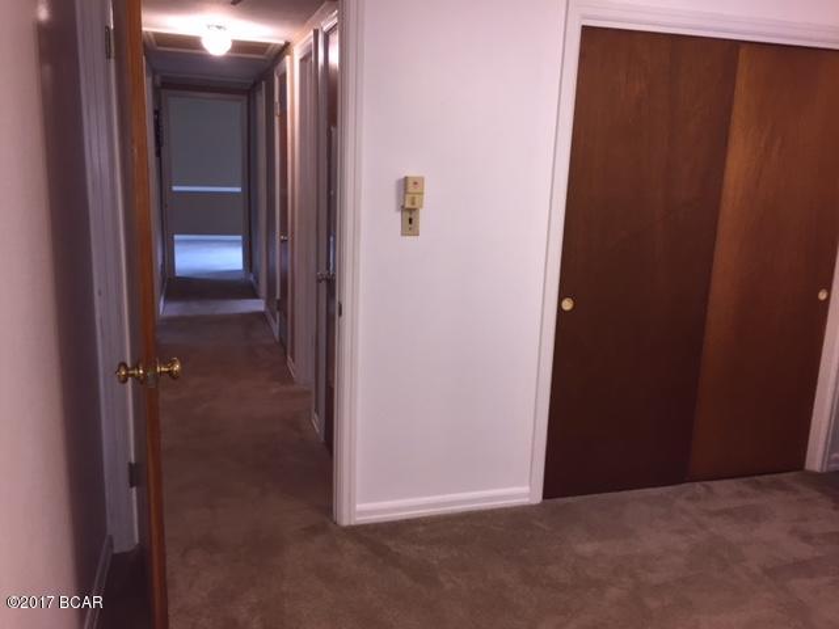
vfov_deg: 48.2
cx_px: 420
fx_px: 703
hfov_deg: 61.7
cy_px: 314
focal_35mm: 29
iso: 100
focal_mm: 4.15
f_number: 2.2
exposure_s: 1/30
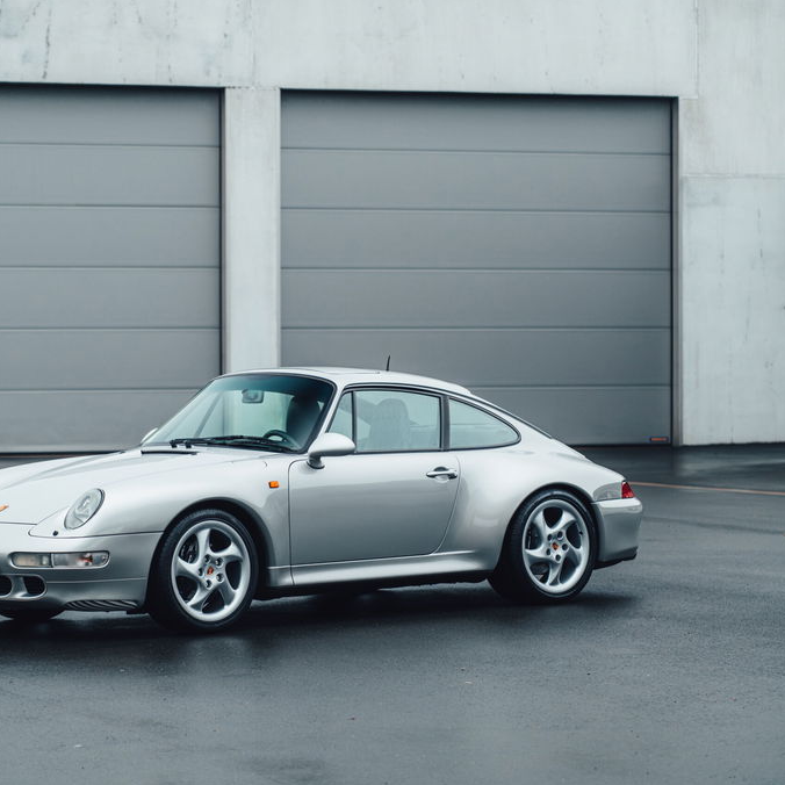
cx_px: 252
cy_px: 393
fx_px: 3464
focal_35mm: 135
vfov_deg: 12.9
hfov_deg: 12.9
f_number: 4.5
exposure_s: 1/125
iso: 800
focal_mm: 105
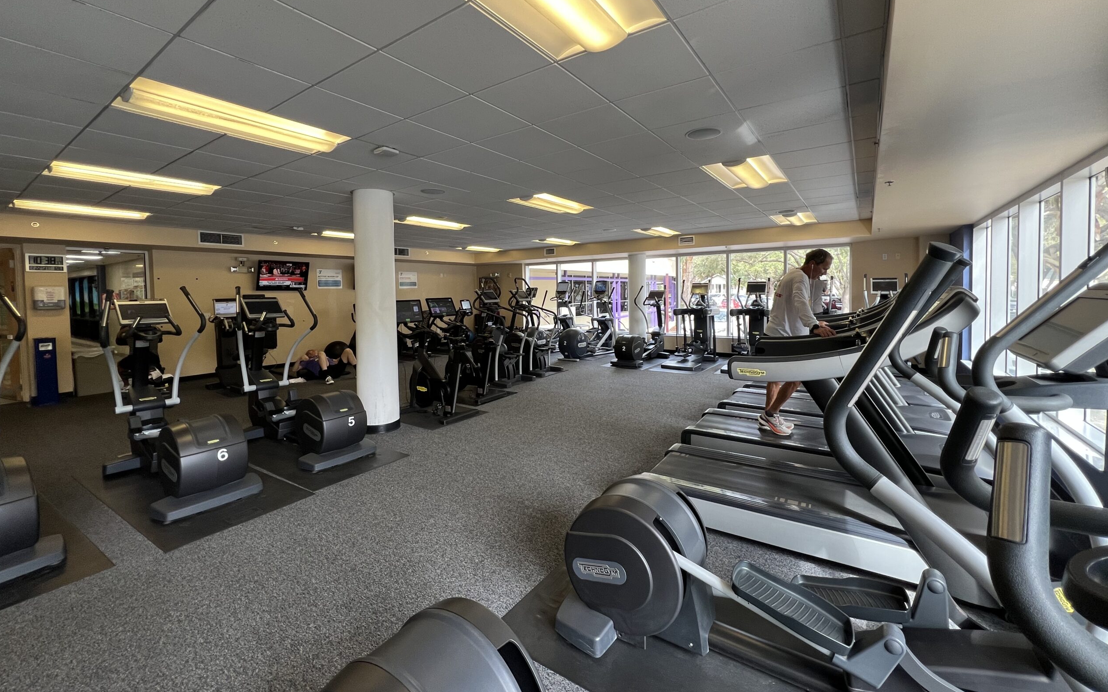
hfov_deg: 105.3
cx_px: 554
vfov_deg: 78.4
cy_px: 310
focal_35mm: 14
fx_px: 423
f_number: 1.8
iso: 80
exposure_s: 1/99
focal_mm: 1.57
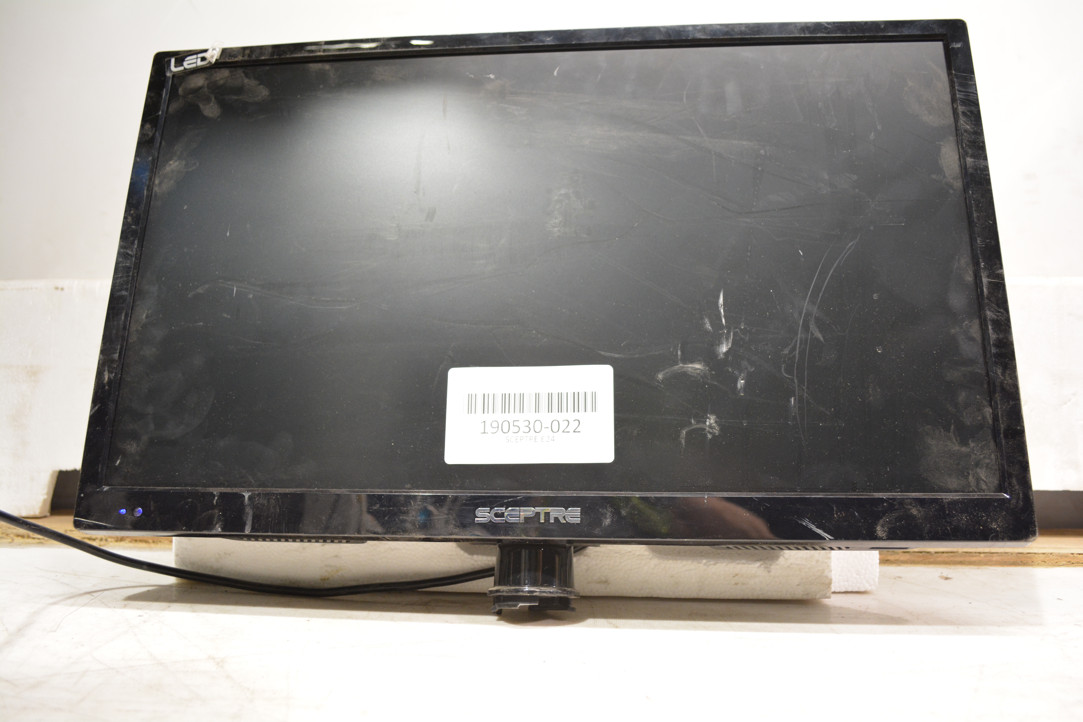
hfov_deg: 61.9
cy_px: 361
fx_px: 902
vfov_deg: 43.6
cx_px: 542
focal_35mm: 30
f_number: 3.8
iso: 1000
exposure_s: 1/30
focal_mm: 20
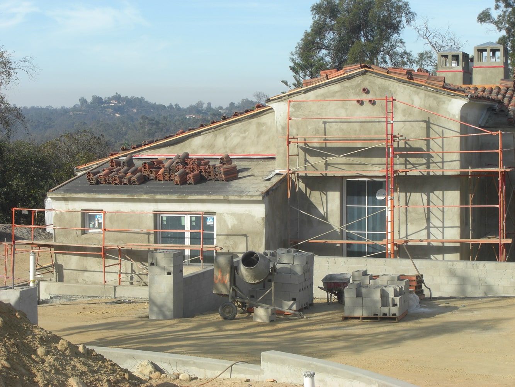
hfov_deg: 24.4
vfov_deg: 18.4
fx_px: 1190
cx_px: 258
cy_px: 194
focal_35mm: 80
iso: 80
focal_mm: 16.6
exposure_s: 1/320
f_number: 6
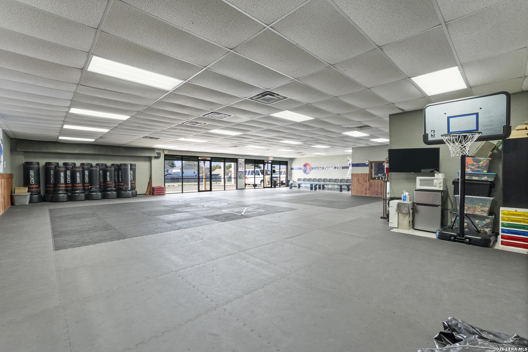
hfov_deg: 97.5
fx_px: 232
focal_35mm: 16
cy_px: 176
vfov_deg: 74.4
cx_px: 264
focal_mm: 15.8
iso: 5000
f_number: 9
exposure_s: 1/30
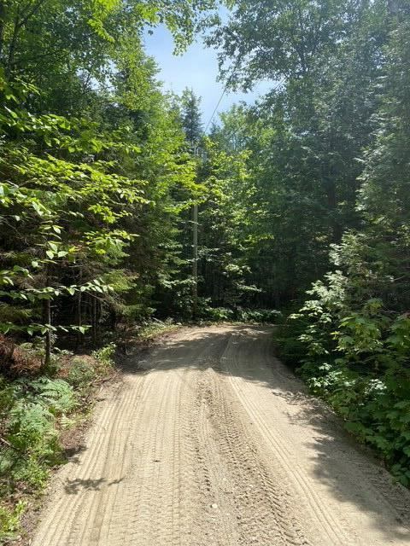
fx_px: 411
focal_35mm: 26
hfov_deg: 53.1
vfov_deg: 67.3
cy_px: 273
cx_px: 205
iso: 32
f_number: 1.8
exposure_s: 1/1362
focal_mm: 4.25
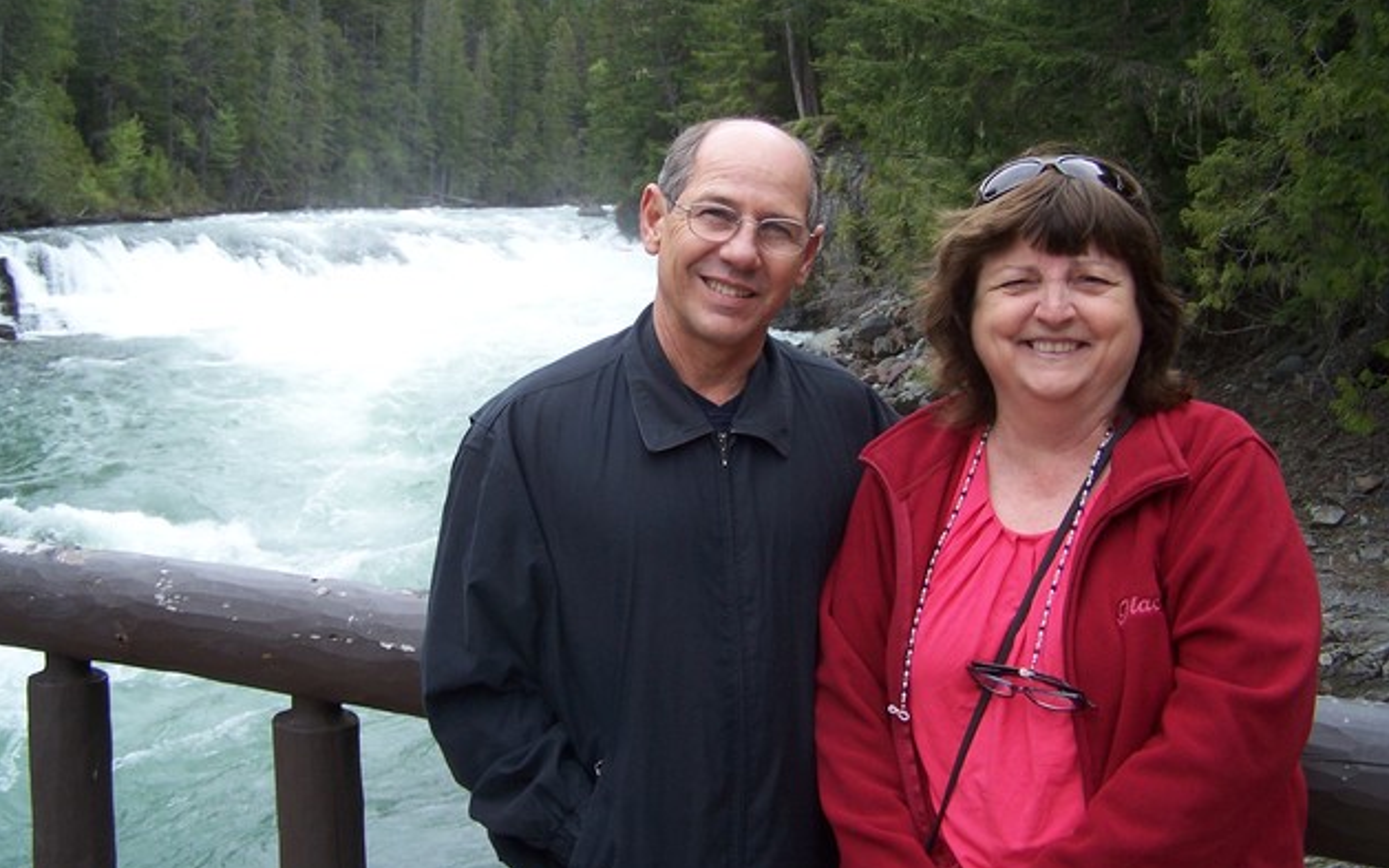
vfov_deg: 31.2
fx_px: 1552
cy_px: 369
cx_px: 685
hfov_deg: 48.2
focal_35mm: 41
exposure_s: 1/250
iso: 80
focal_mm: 6.3
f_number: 2.8
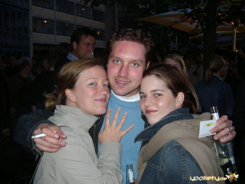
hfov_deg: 49.0
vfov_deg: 37.7
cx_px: 122
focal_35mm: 38
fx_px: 269
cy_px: 92
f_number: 2.6
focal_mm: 5.8
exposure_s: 1/60
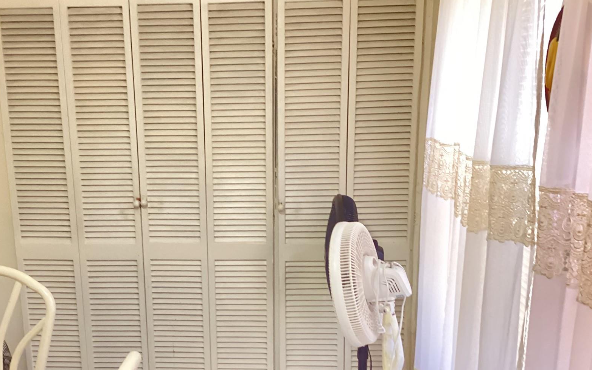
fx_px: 694
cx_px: 232
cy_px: 258
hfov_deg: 45.9
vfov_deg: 29.6
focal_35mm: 43
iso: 500
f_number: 2.4
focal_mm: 3.3
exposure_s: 1/30
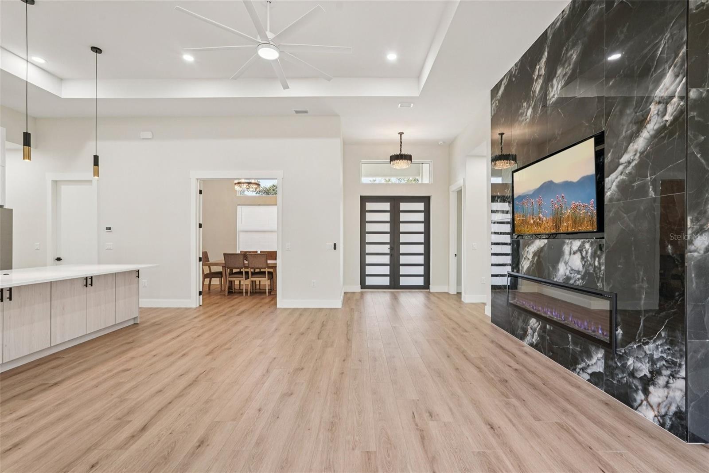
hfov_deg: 96.7
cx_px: 354
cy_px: 236
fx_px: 315
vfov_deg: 73.7
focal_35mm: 16
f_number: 9
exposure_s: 1/30
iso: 400
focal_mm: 16
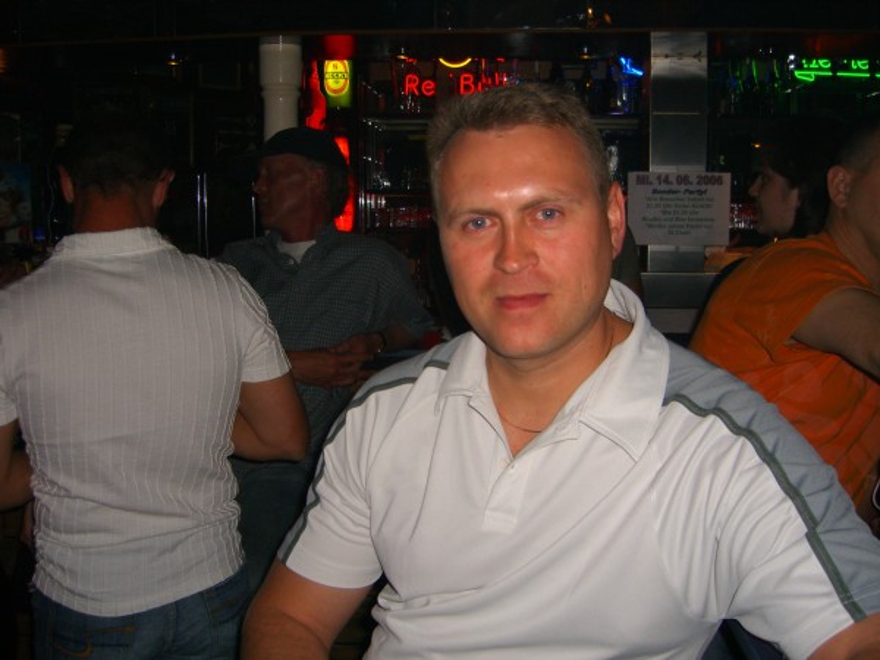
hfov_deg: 49.0
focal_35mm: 38
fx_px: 966
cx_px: 440
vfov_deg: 37.7
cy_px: 330
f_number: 2.8
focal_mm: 7.9
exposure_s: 1/60
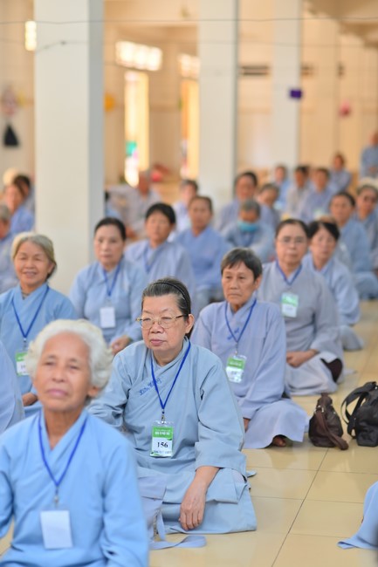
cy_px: 284
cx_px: 189
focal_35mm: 85
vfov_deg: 23.9
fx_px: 1339
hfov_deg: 16.1
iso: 400
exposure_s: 1/160
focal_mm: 85
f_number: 2.5
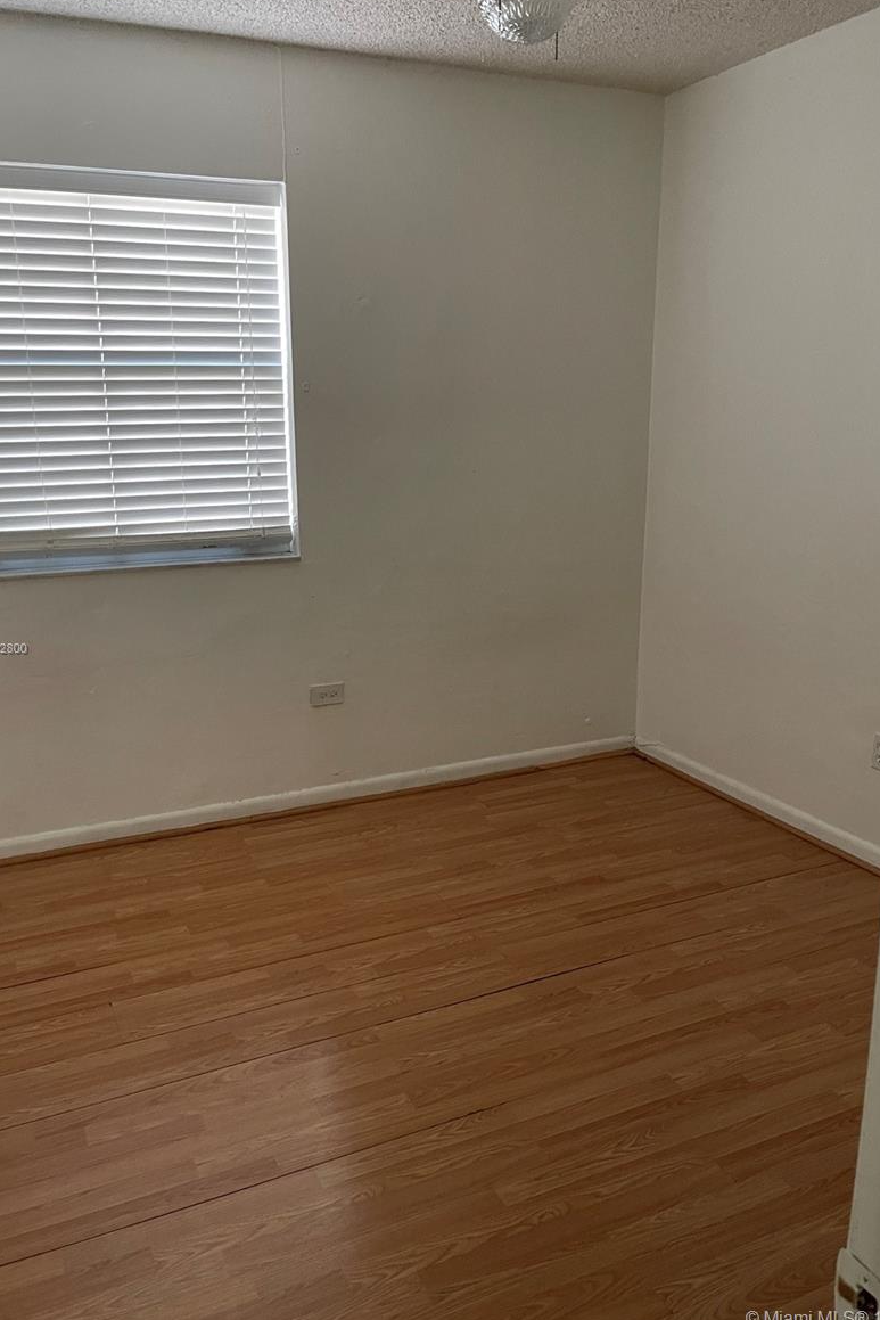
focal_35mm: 28
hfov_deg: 46.4
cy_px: 649
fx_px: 1026
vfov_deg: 65.5
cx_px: 438
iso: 500
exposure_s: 1/60
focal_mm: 5.1
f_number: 1.6
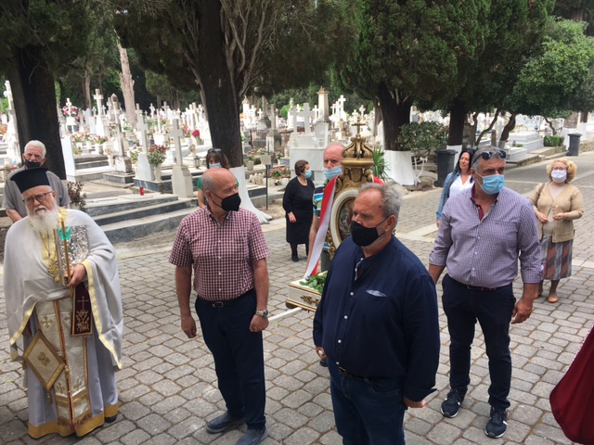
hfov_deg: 61.7
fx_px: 498
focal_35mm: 29
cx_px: 297
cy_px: 222
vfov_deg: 48.2
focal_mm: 4.15
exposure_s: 1/323
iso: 25
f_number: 2.2
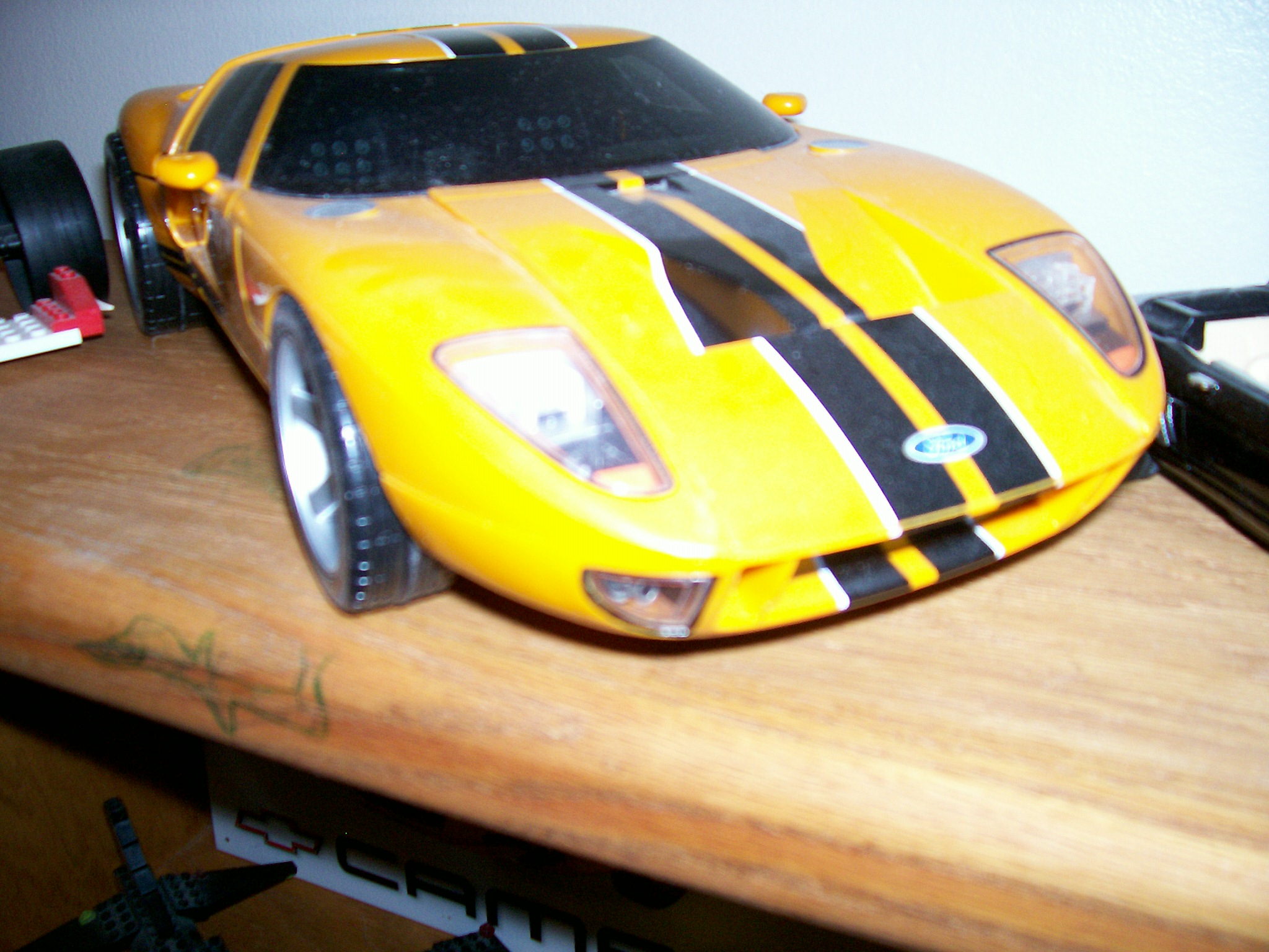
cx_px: 634
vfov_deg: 41.8
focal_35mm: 34
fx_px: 1246
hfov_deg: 54.0
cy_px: 476
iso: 140
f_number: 2.7
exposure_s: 1/112
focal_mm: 5.6
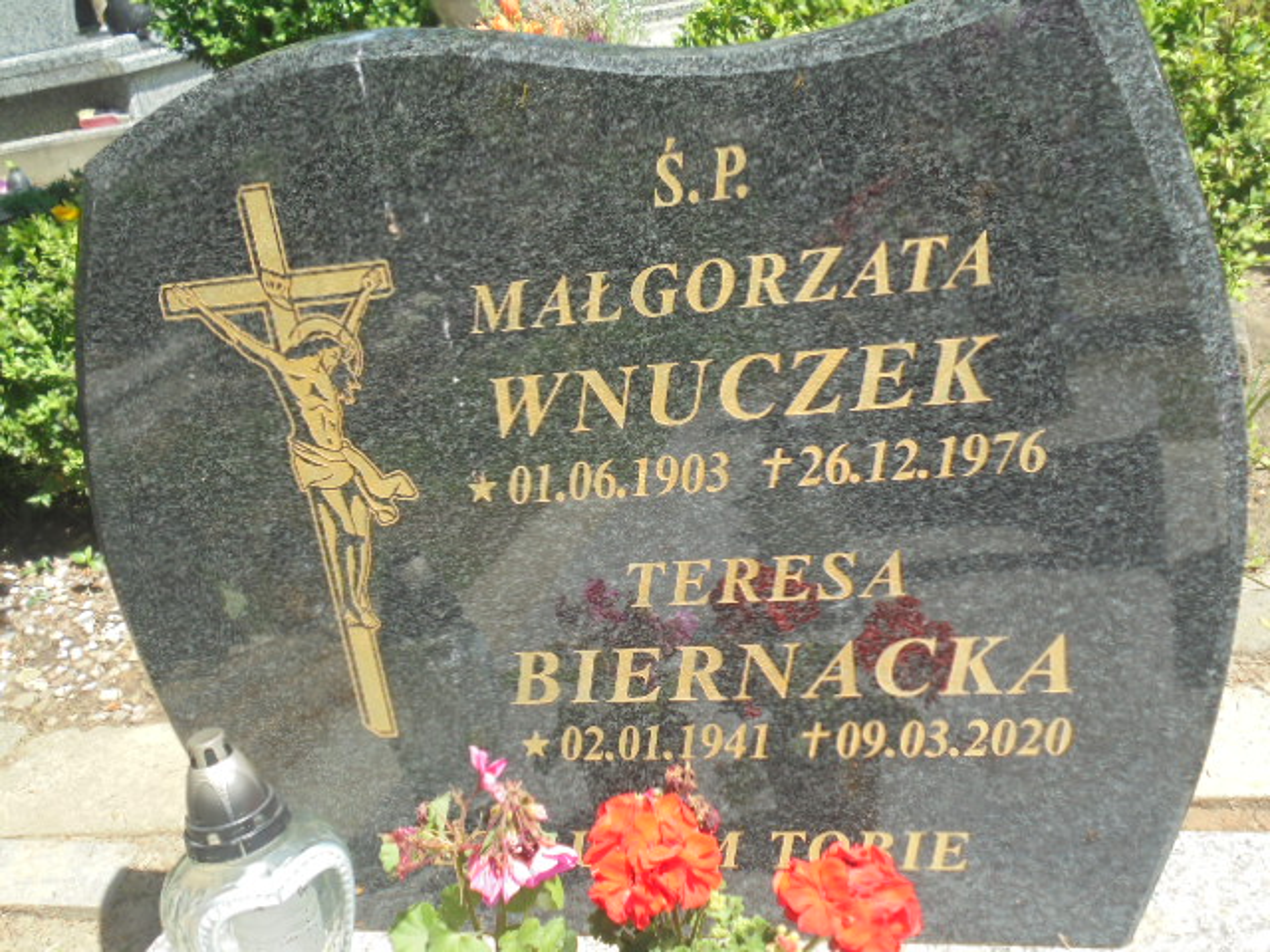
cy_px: 476
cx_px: 635
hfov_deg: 43.9
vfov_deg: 33.6
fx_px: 1578
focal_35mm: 43
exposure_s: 1/250
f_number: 4.5
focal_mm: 7.8
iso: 100
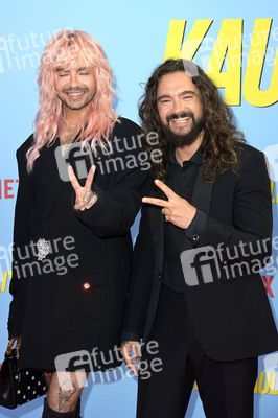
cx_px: 139
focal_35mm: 70
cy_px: 209
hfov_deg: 19.4
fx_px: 812
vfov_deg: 28.9
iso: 640
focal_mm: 70
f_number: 7.1
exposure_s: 1/200
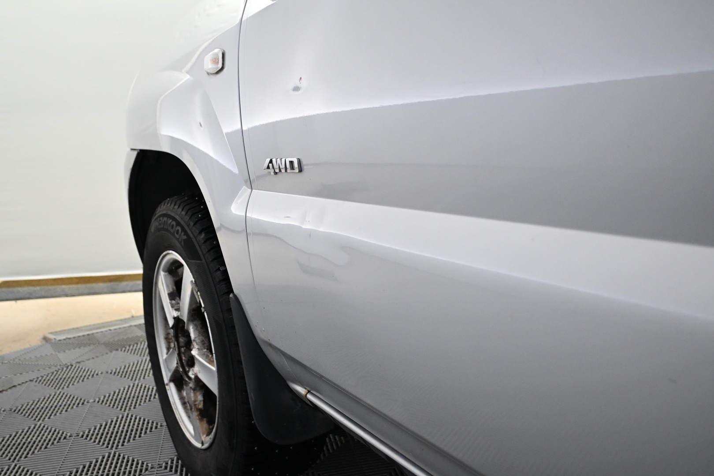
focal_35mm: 34
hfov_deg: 56.1
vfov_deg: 39.1
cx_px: 357
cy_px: 238
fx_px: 669
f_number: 4
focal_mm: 22.5
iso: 2000
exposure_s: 1/125
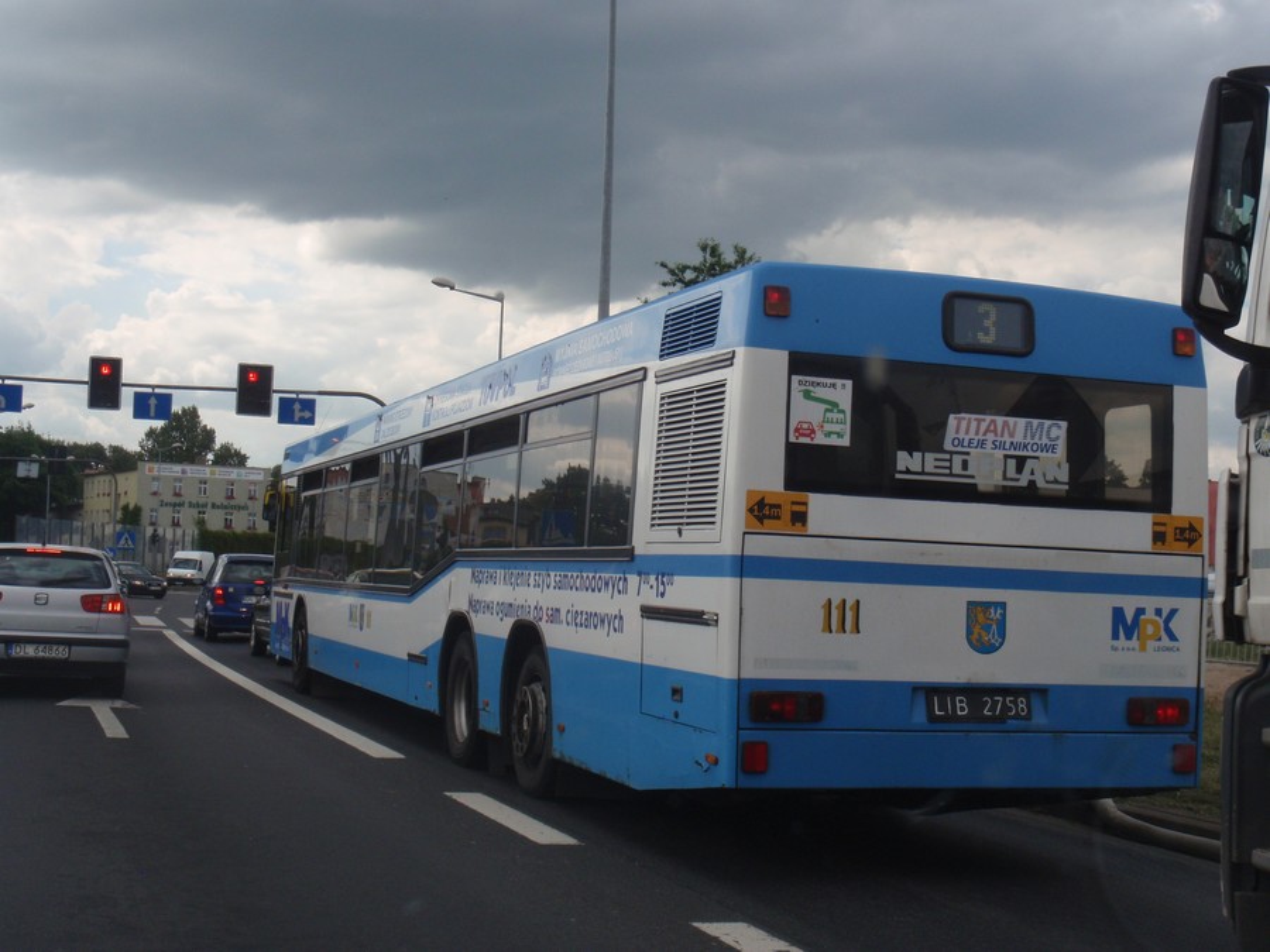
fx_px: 1761
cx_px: 635
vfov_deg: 30.3
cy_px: 476
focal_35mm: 48
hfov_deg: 39.7
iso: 80
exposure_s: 1/500
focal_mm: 8.69
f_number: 4.2
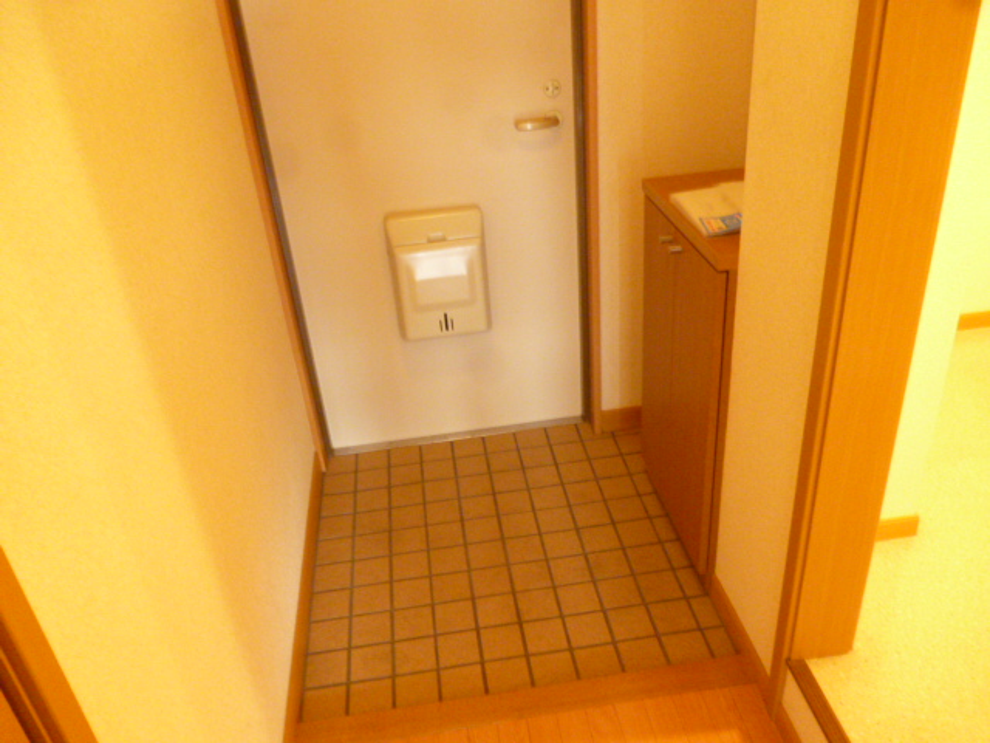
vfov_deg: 49.7
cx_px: 495
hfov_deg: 63.4
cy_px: 372
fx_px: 801
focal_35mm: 28
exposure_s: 1/15
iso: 800
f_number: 3.1
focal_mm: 5
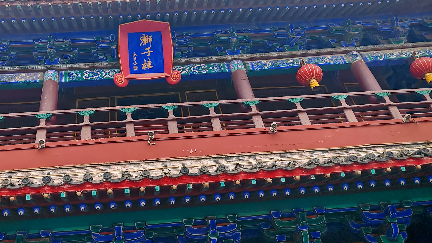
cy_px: 79
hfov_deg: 48.9
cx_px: 160
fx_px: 470
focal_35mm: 41
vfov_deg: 28.8
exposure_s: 1/470
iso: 50
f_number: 1.8
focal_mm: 6.14
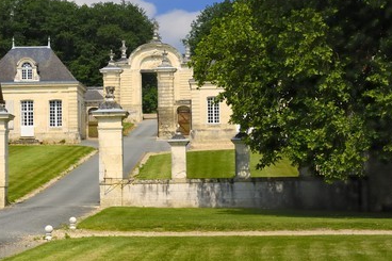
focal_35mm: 120
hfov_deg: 17.1
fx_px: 1306
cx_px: 178
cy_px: 116
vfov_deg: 11.4
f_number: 12
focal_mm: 70
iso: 100
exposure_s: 1/100
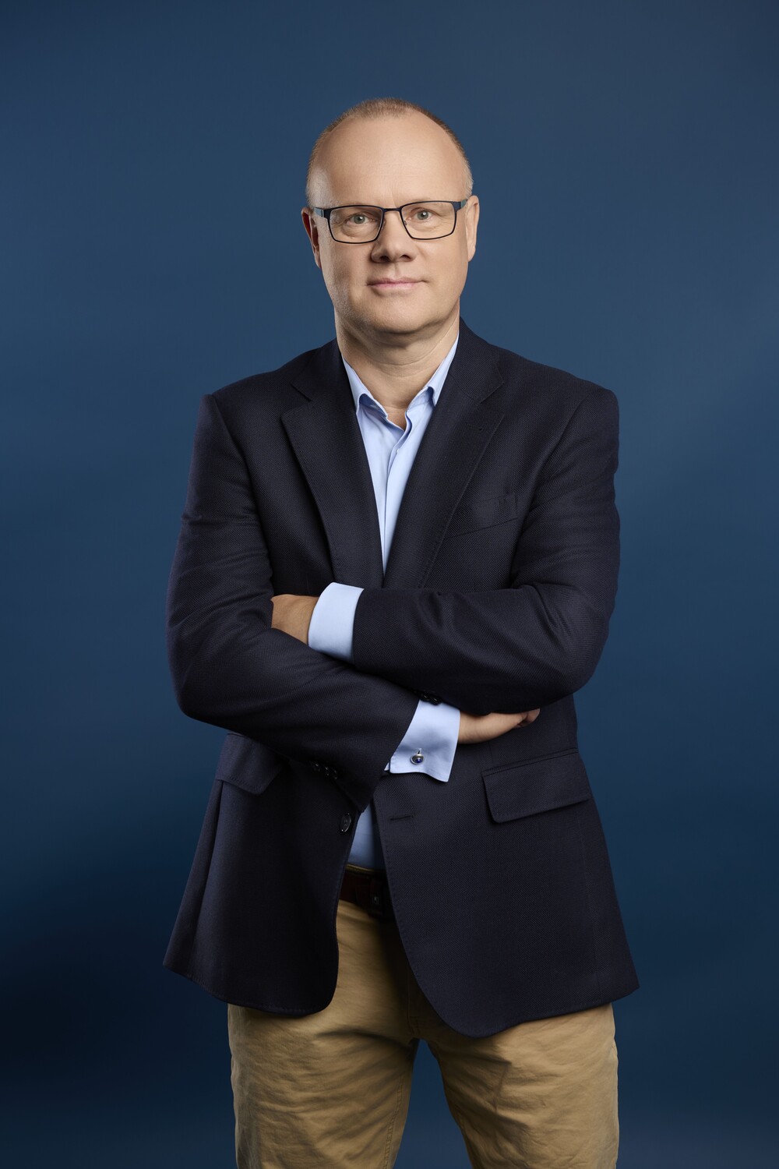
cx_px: 390
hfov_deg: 19.5
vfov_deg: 28.8
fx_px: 2272
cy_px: 584
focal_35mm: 70
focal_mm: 70
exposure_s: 1/160
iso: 160
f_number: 7.1
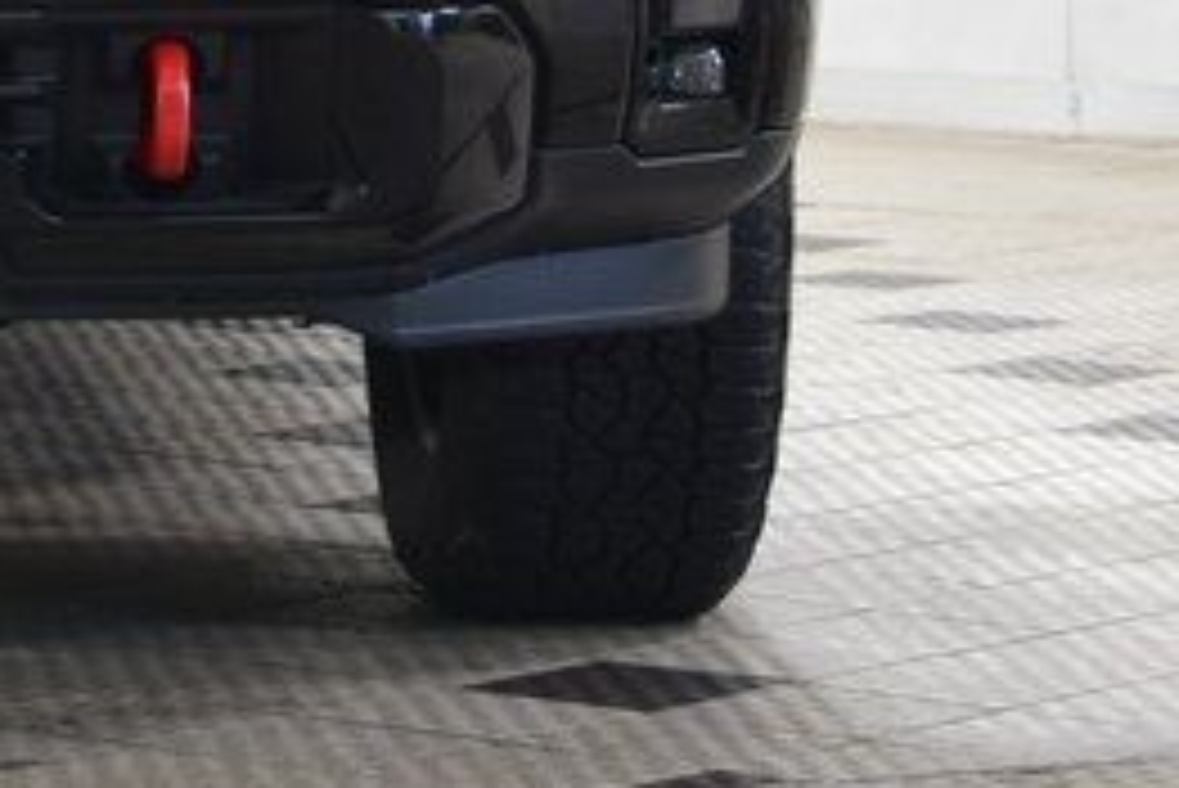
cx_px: -400
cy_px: -412
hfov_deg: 9.8
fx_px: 6716
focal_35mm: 205
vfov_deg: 6.6
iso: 800
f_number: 6.3
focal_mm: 35
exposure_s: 1/15
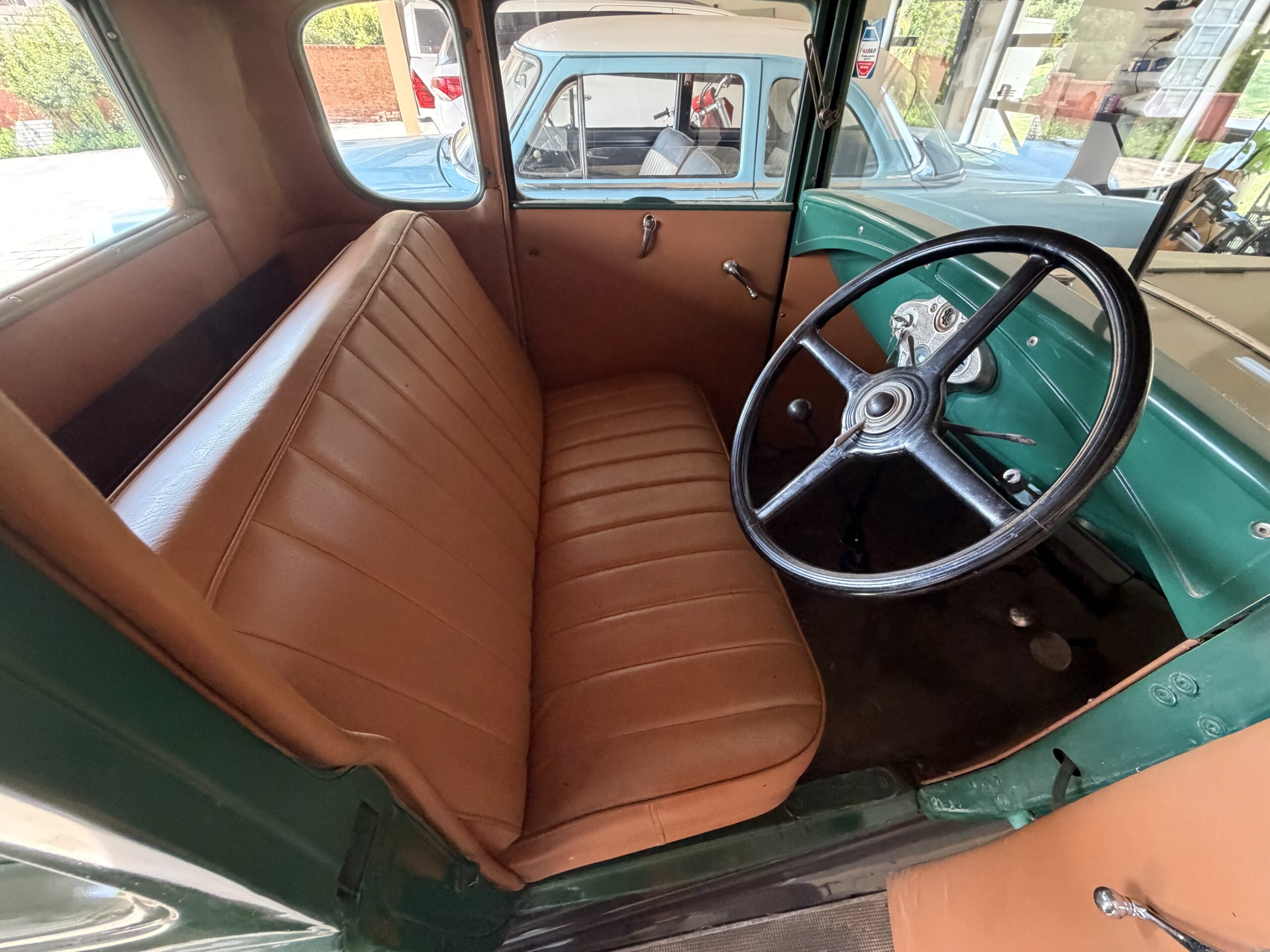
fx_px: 514
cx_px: 635
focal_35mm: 14
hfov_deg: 102.1
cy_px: 476
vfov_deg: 85.7
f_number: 2.2
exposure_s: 1/60
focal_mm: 2.22
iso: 500
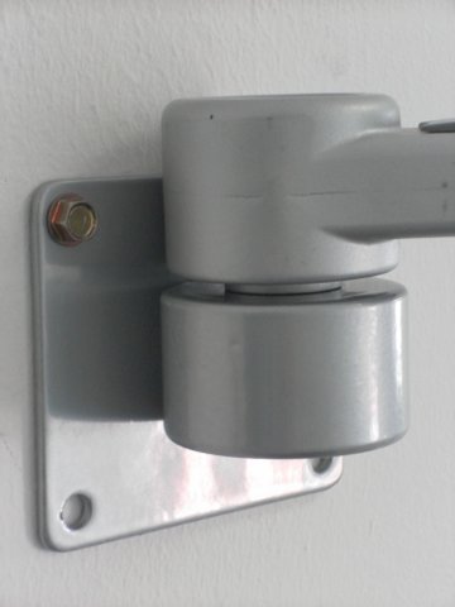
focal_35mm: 110
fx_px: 1928
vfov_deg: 17.9
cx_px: 228
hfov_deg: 13.5
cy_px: 304
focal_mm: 19.6
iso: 400
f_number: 5.9
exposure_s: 1/40
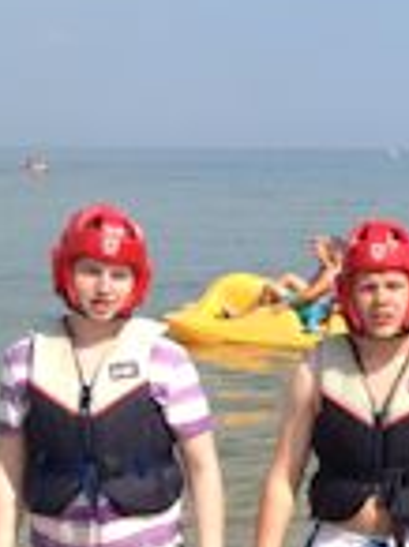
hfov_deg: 13.5
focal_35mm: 104
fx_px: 1643
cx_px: 568
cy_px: 470
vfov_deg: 18.7
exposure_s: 1/1672
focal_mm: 4.28
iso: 50
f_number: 2.4
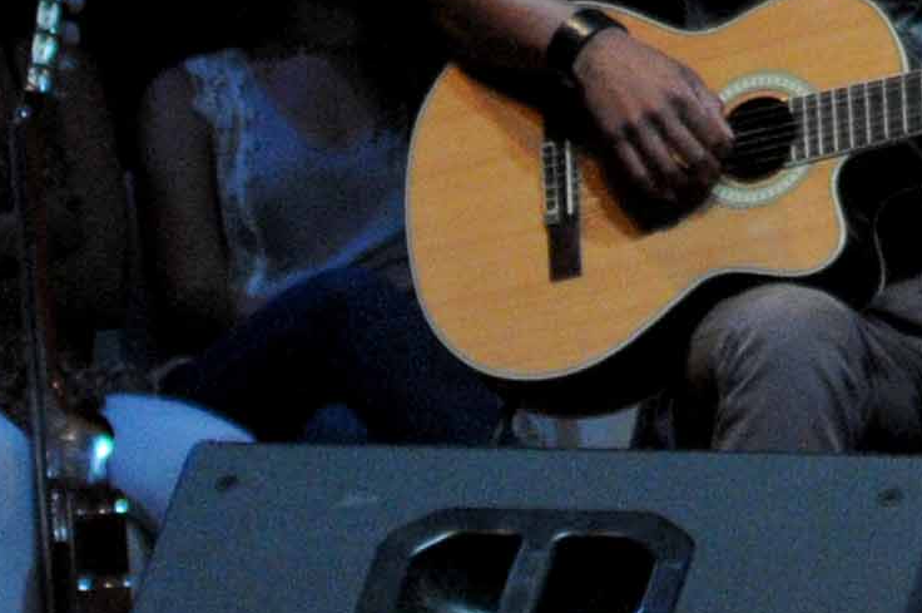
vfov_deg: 2.0
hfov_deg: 2.9
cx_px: 1109
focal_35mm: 699
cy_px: -815
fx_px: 17882
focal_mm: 80
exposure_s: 1/250
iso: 1600
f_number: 2.8
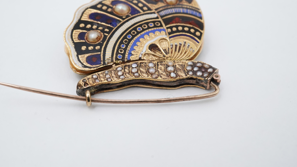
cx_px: 147
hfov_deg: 42.9
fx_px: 378
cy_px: 77
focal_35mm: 48
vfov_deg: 24.9
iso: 640
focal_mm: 30
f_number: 22
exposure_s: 1/100
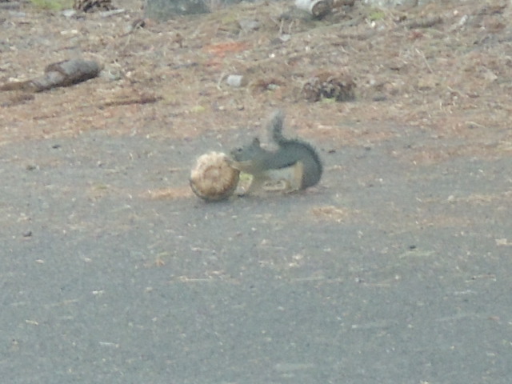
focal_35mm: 90
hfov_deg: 21.8
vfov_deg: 16.4
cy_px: 192
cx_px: 256
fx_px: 1331
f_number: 4.1
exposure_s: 1/60
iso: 400
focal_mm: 16
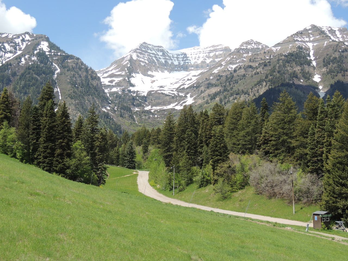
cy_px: 130
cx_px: 174
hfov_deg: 40.4
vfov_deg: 30.9
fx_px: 472
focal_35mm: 47
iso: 100
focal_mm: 8.3
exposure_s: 1/800
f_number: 3.5
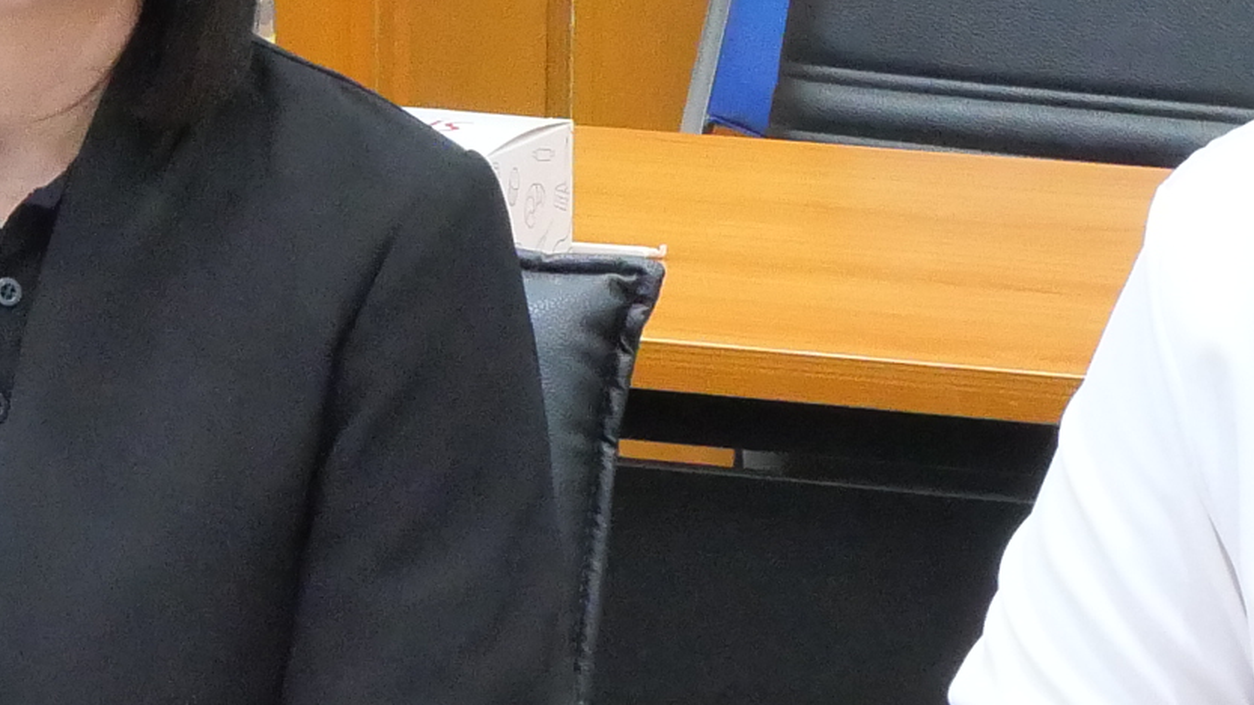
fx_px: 9008
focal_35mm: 271
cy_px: 41
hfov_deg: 7.9
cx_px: -42
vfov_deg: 4.5
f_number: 8
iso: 3200
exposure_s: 1/20
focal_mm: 28
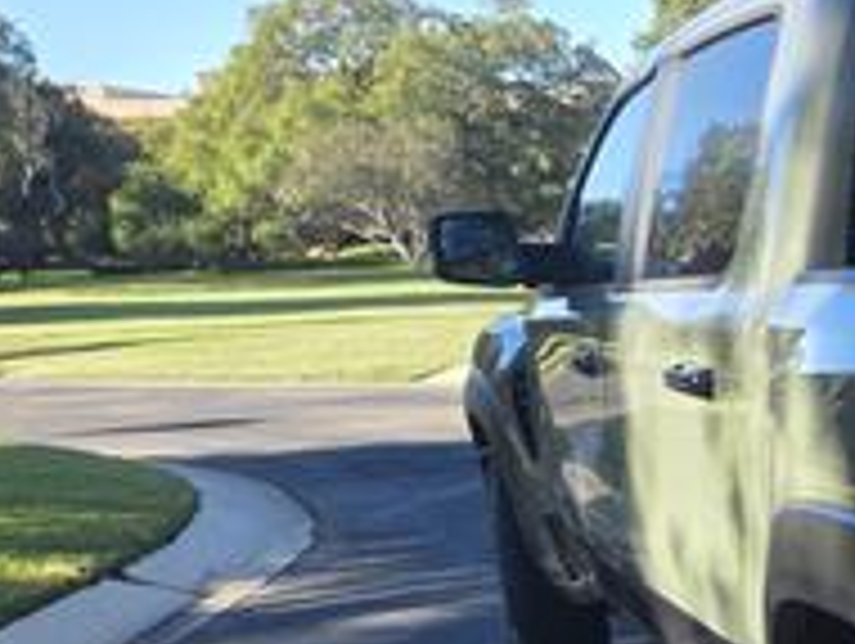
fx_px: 1509
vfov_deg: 21.8
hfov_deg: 28.4
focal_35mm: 61
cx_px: 968
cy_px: 824
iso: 40
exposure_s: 1/359
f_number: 1.7
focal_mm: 6.25
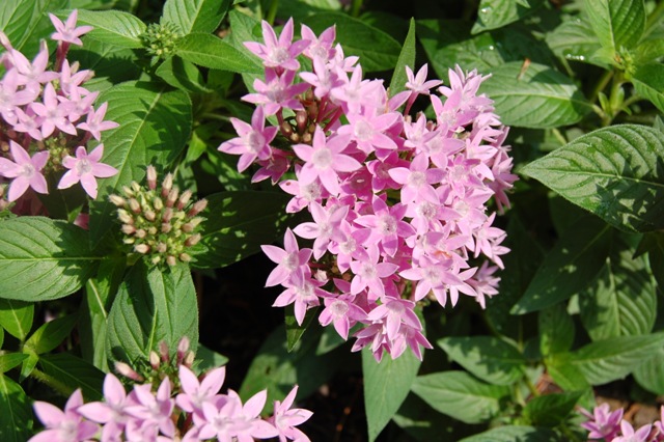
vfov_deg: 29.8
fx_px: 830
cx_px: 332
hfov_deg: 43.6
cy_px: 221
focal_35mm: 45
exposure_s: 1/320
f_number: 8
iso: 200
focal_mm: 30
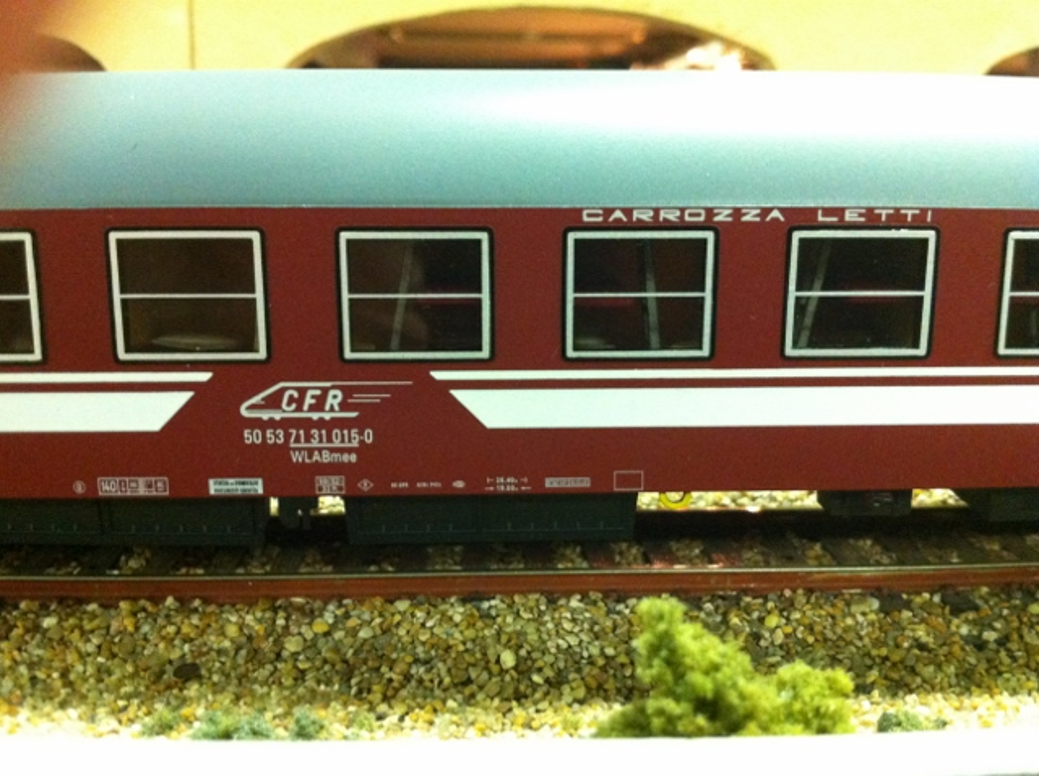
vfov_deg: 40.6
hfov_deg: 52.7
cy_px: 388
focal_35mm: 35
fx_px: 1049
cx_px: 520
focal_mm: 3.85
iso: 800
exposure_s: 1/15
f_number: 2.8
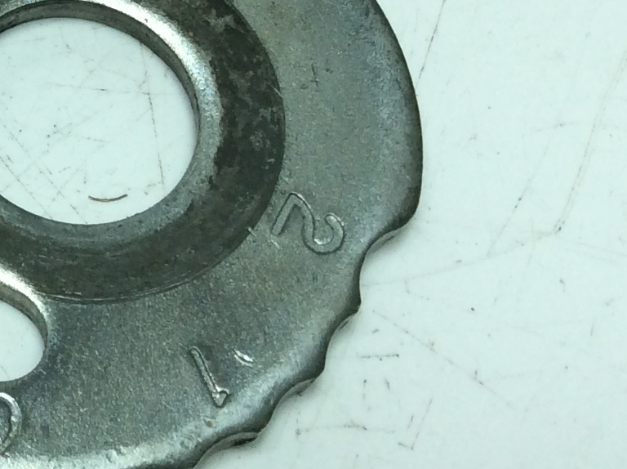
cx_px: -377
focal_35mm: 108
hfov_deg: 16.3
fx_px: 1954
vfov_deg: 13.3
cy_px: -97
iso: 32
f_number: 2.4
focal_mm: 3.3
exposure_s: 1/473
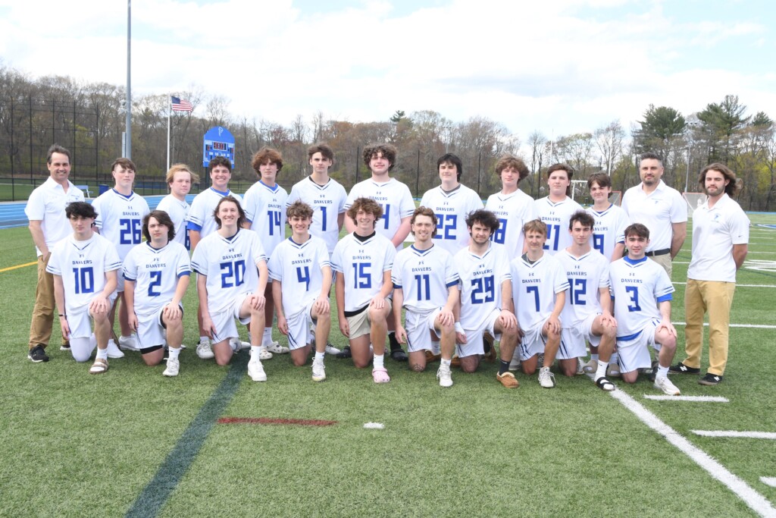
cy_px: 259
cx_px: 388
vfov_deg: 36.9
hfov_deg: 53.1
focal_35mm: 36
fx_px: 776
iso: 400
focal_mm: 24
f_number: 10
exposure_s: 1/250
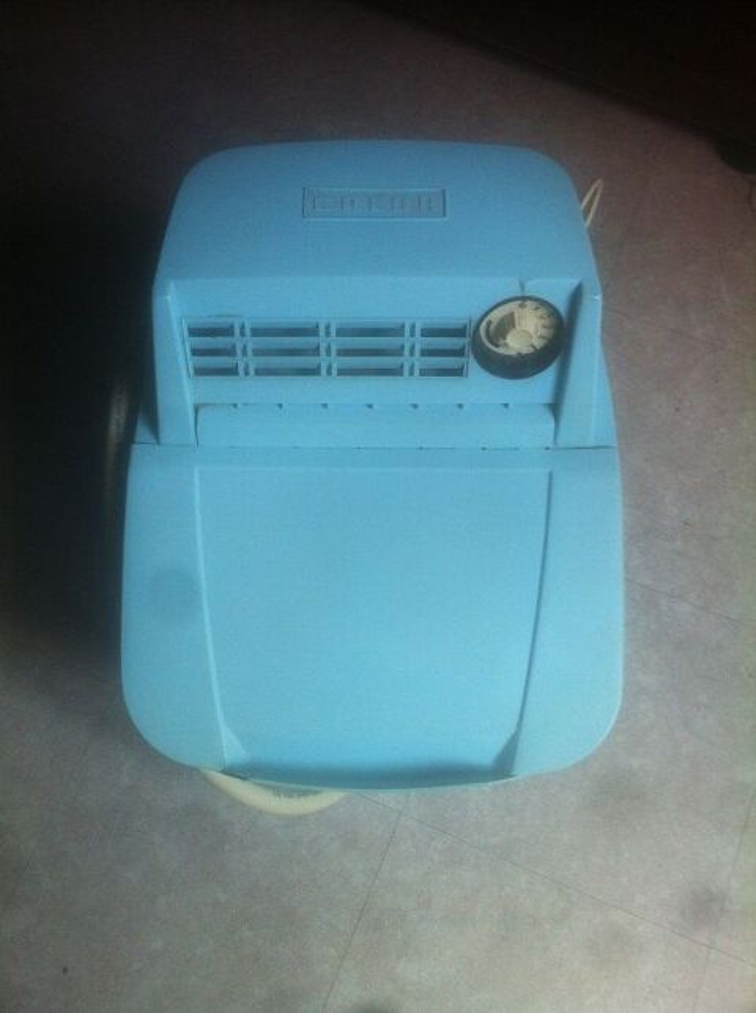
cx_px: 378
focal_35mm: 35
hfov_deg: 40.6
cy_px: 506
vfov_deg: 52.7
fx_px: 1022
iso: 80
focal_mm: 3.85
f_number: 2.8
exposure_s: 1/40
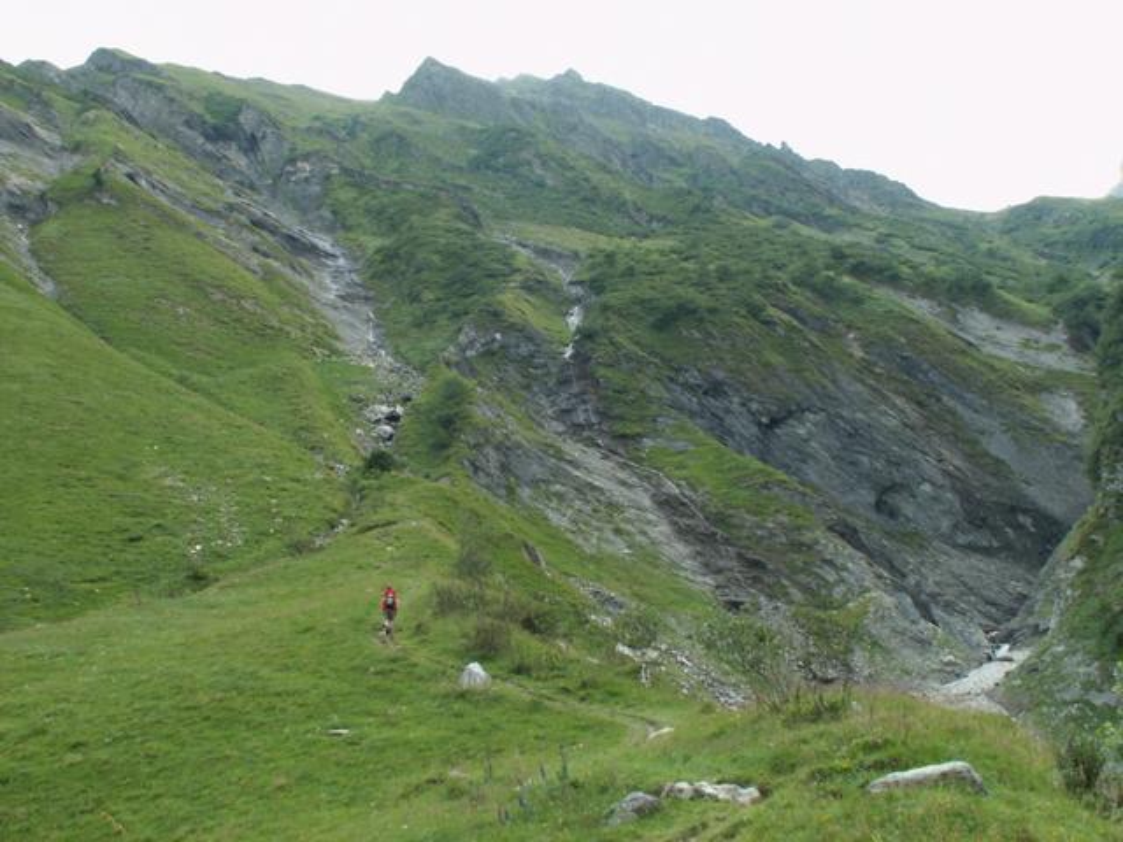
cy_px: 421
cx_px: 562
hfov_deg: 52.6
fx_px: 1135
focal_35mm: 35
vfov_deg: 40.7
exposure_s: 1/40
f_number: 4.5
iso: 50
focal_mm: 5.86
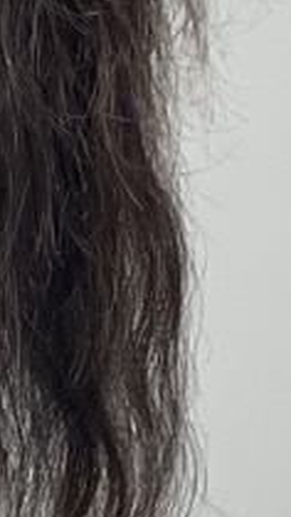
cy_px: 133
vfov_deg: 5.1
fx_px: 5835
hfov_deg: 2.8
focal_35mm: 425
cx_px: -363
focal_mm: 7.5
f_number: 2.2
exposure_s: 1/121
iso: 125
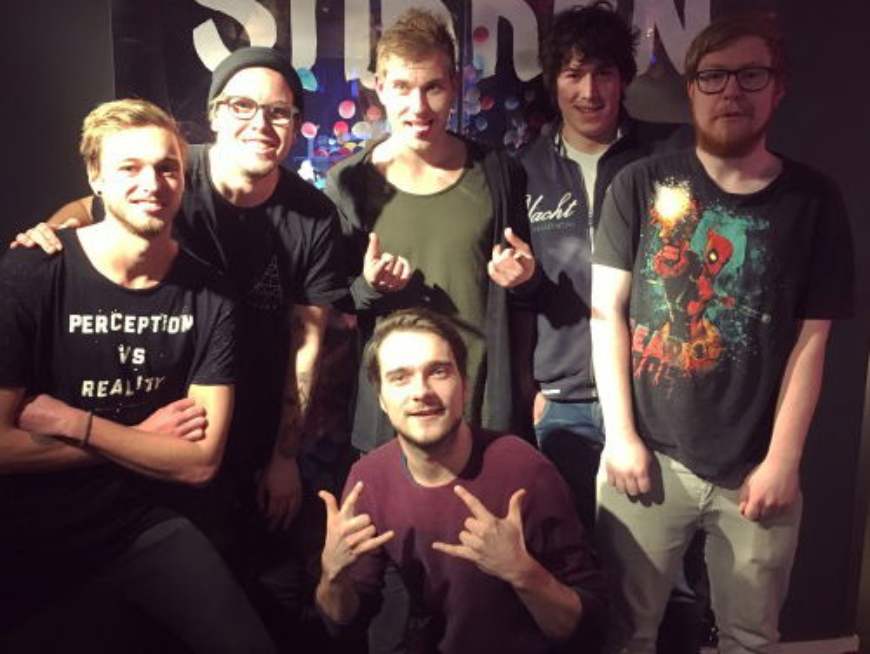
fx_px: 730
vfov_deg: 48.3
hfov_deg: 61.6
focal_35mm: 29
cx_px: 435
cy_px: 327
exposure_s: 1/17
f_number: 2.2
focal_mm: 4.15
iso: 320
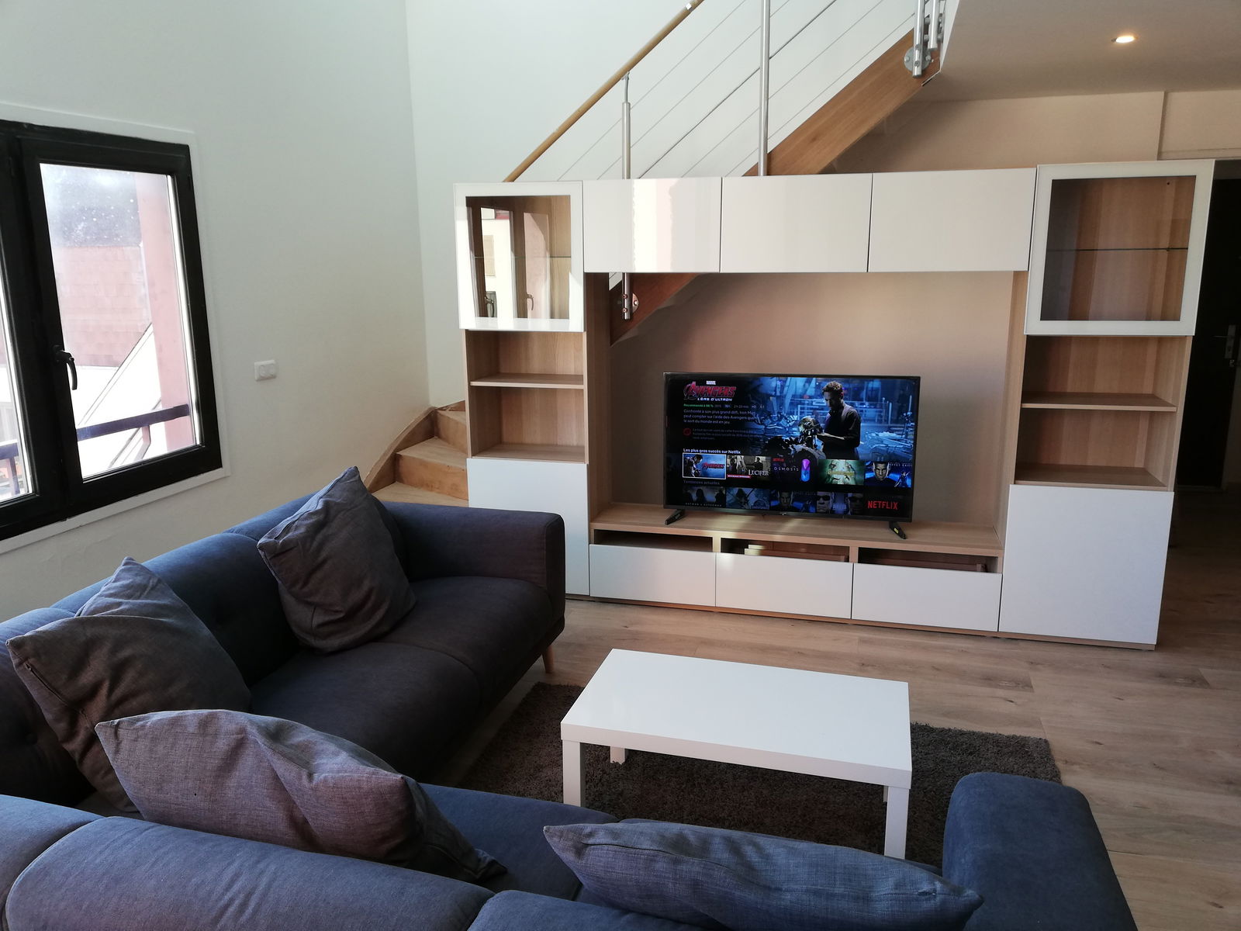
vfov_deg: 53.1
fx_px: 932
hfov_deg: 67.3
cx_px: 620
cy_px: 466
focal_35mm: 26
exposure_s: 1/50
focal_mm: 3.81
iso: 64
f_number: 2.2
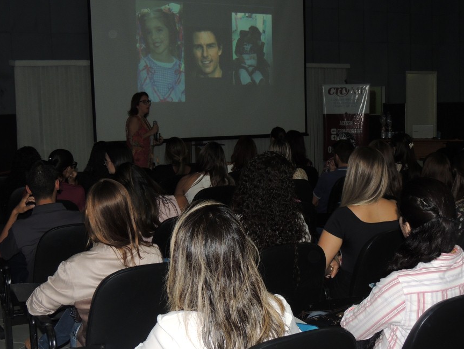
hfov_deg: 37.5
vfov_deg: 28.6
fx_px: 684
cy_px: 179
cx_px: 251
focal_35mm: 51
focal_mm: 7.6
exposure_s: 1/30
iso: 200
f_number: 3.4
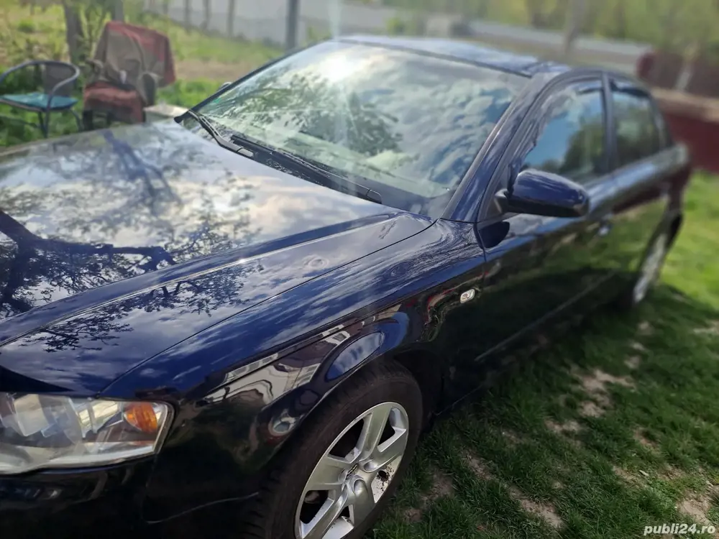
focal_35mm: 25
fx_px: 519
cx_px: 360
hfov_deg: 69.4
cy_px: 270
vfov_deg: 54.9
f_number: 1.8
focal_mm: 4.65
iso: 32
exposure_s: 1/724
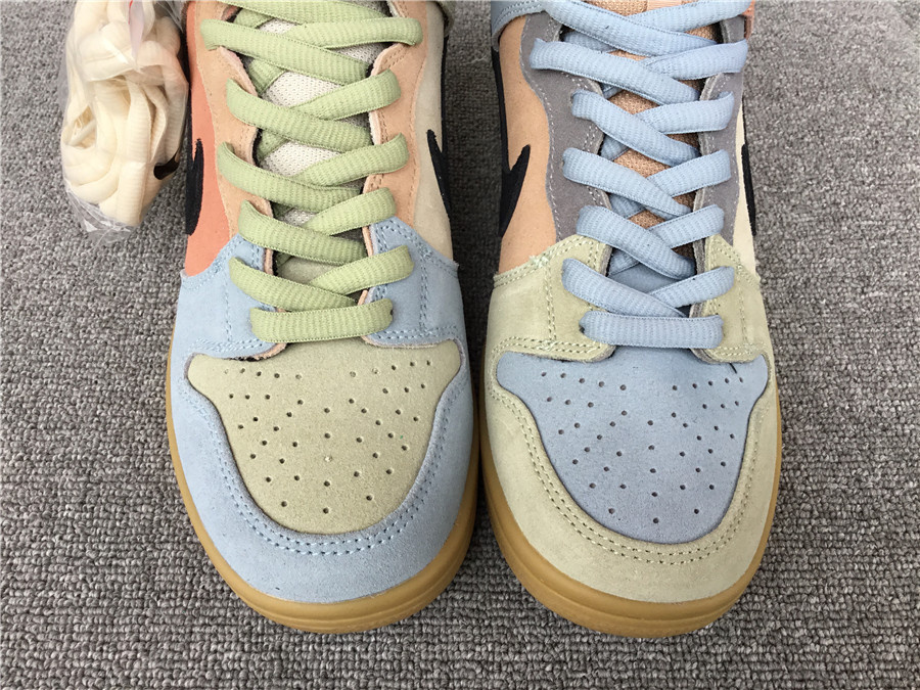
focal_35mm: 31
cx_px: 460
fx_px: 824
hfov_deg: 58.4
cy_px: 345
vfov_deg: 45.4
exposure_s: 1/100
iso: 40
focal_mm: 3.3
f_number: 2.4
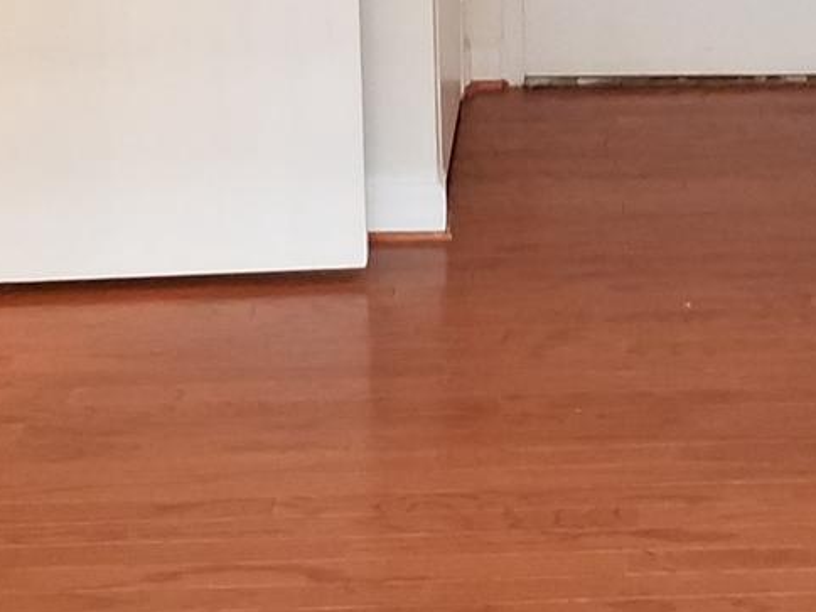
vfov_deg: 13.2
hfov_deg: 17.6
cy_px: -83
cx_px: 770
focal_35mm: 110
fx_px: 2593
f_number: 1.7
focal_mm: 4.2
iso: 200
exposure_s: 1/24
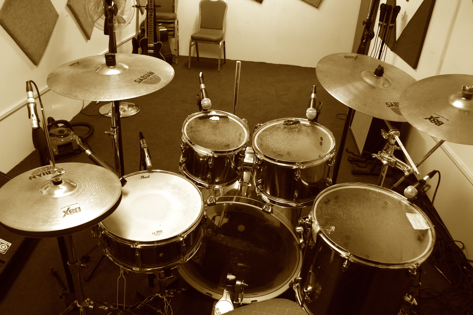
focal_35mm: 27
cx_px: 236
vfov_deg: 47.8
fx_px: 354
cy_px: 158
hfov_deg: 67.4
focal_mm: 18
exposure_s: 1/30
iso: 1600
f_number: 5
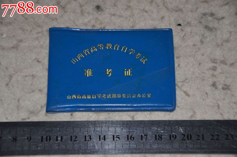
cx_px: 118
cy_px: 78
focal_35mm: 128
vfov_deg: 10.7
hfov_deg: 16.1
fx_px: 837
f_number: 5.6
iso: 800
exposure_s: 1/60
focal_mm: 85
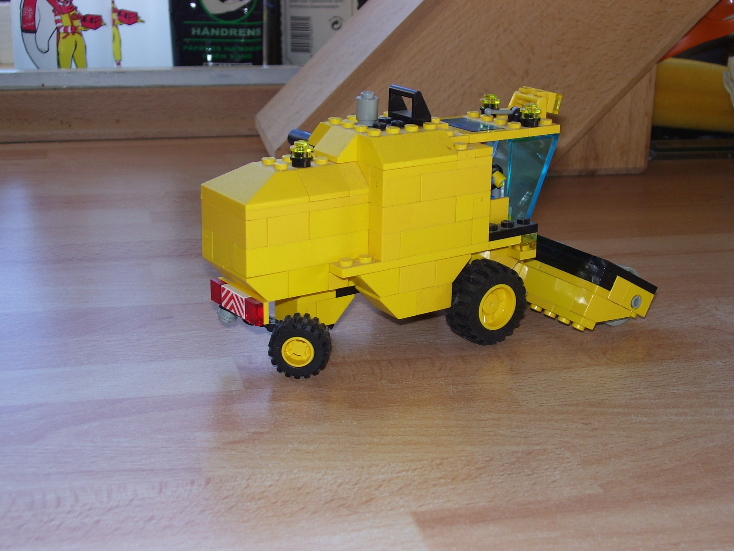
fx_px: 1209
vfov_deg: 25.7
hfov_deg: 33.8
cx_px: 371
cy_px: 278
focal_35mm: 57
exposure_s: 1/60
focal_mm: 9.4
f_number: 3.4
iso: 80
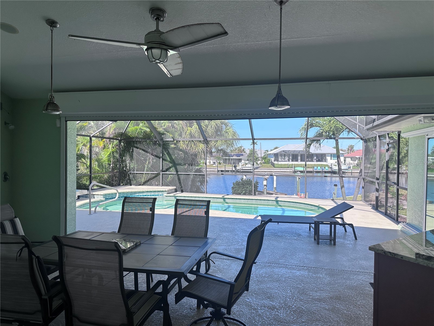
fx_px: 301
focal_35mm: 24
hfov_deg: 71.6
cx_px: 217
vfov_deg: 56.8
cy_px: 163
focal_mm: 6.86
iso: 80
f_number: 1.78
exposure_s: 1/1095
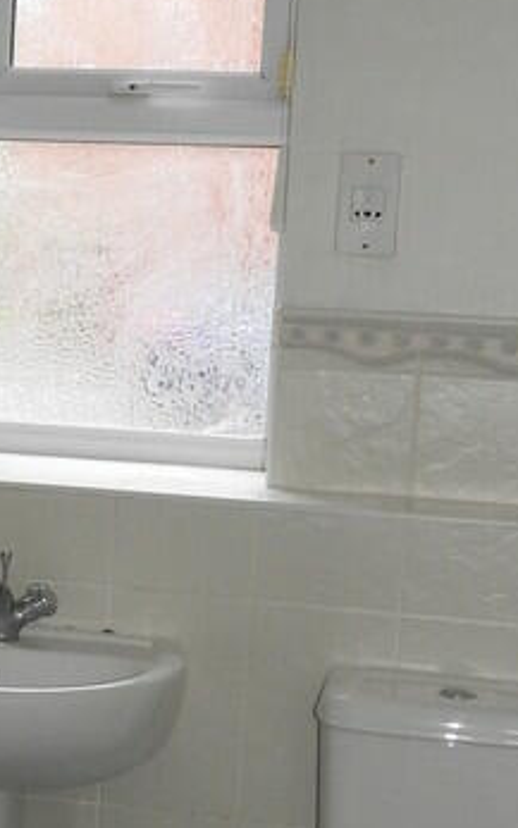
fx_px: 1693
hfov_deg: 17.1
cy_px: 499
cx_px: 19
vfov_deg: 27.4
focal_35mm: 75
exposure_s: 1/30
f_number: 3.3
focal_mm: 4.3
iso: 200
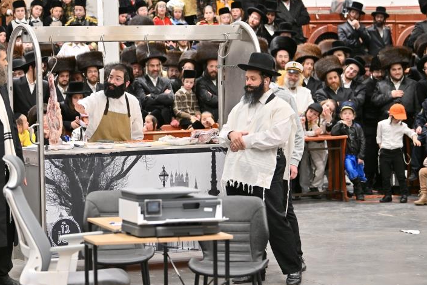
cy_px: 93
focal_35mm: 125
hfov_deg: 16.3
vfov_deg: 11.0
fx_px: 1483
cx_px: 124
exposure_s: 1/250
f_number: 3.2
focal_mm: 86
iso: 320
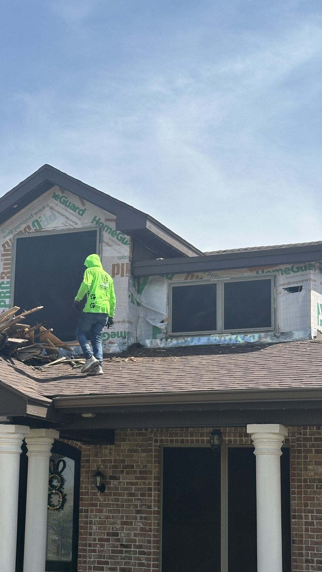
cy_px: 316
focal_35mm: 71
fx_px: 1078
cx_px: 82
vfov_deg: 29.7
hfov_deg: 16.9
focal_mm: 6.86
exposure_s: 1/5263
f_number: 1.78
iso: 64
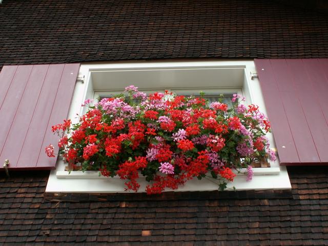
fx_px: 445
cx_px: 164
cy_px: 123
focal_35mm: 47
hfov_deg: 40.4
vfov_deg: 30.9
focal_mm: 7.74
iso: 50
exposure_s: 1/50
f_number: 4
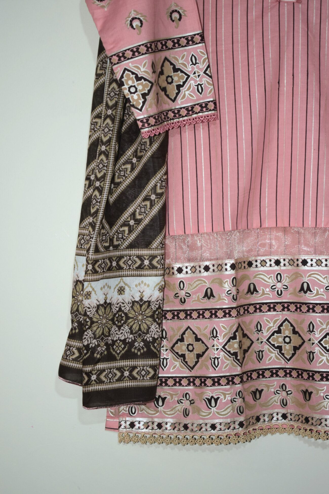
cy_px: 247
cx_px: 164
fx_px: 987
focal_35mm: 72
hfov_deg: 18.9
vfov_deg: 28.1
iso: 800
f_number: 5.3
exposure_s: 1/80
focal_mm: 48
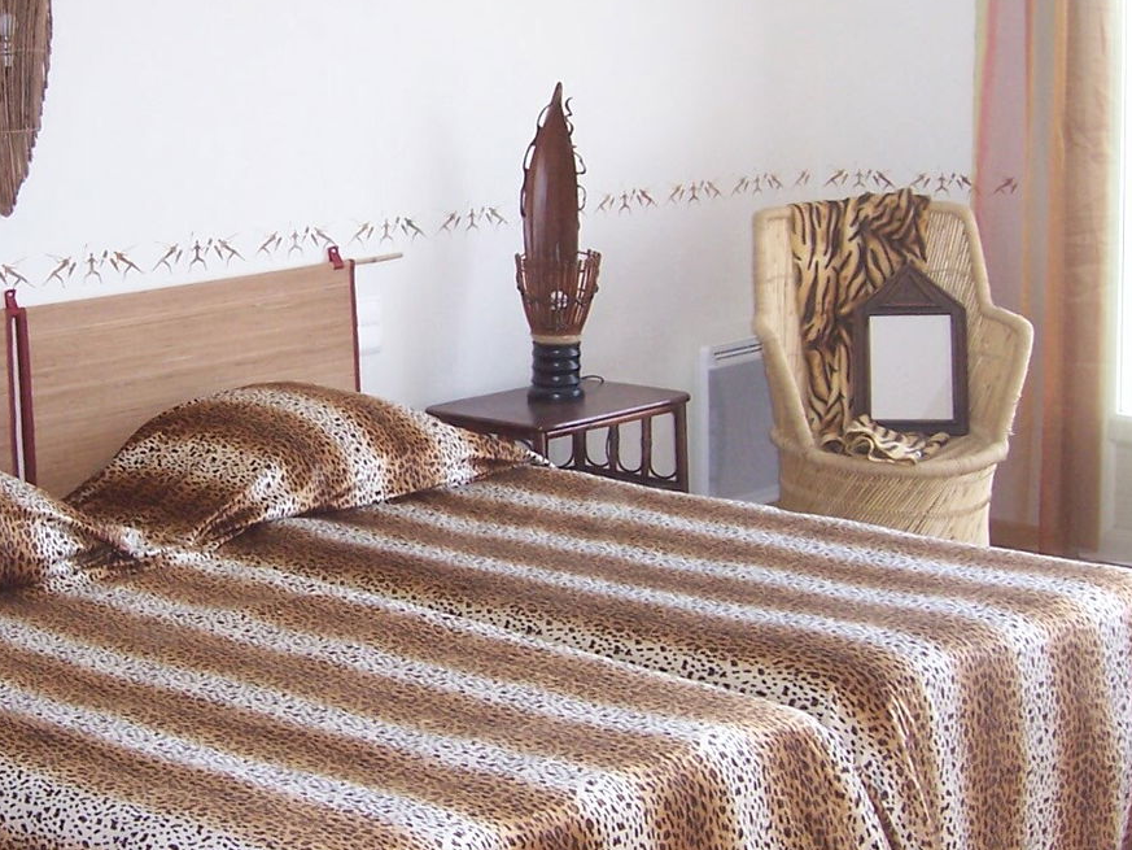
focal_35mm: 66
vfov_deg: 22.2
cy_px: 356
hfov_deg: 29.0
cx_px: 307
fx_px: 2159
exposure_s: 1/60
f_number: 3
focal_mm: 6
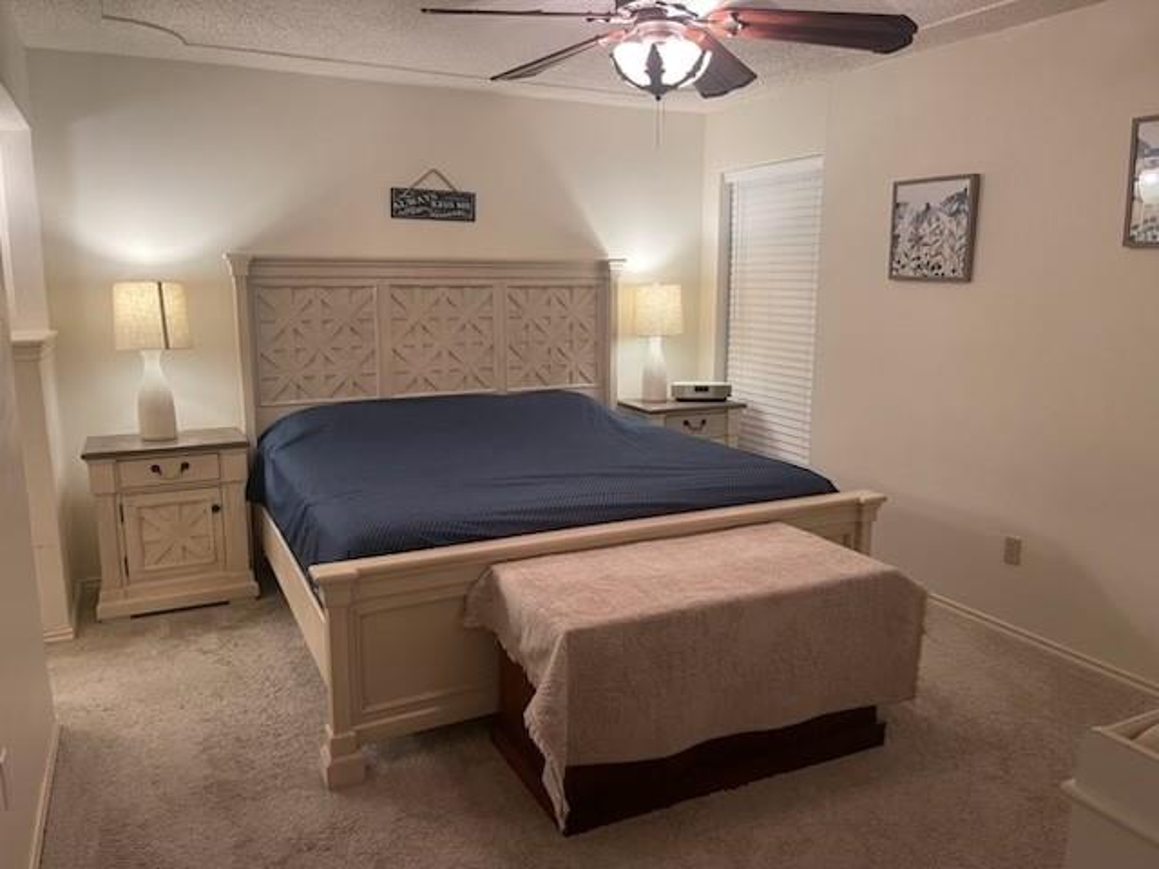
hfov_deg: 69.4
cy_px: 434
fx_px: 837
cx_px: 580
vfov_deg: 54.9
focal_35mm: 25
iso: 200
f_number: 1.6
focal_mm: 5.1
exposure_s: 1/60
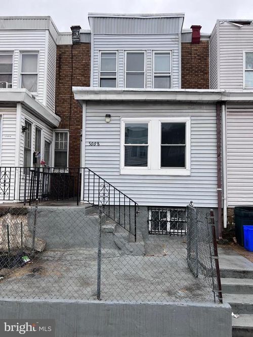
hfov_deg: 53.0
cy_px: 168
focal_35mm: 26
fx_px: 253
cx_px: 126
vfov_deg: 67.3
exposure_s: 1/723
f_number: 1.5
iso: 50
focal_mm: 5.7
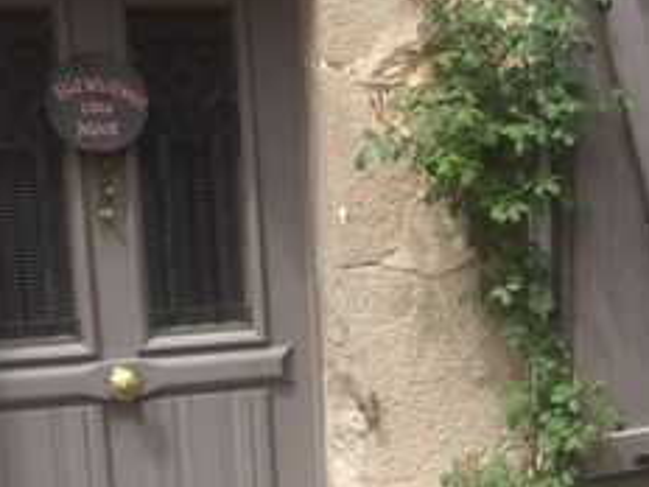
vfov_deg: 19.5
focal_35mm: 75
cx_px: 495
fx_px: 1406
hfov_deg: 25.6
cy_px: 383
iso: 32
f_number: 2.2
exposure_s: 1/1026
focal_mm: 4.15
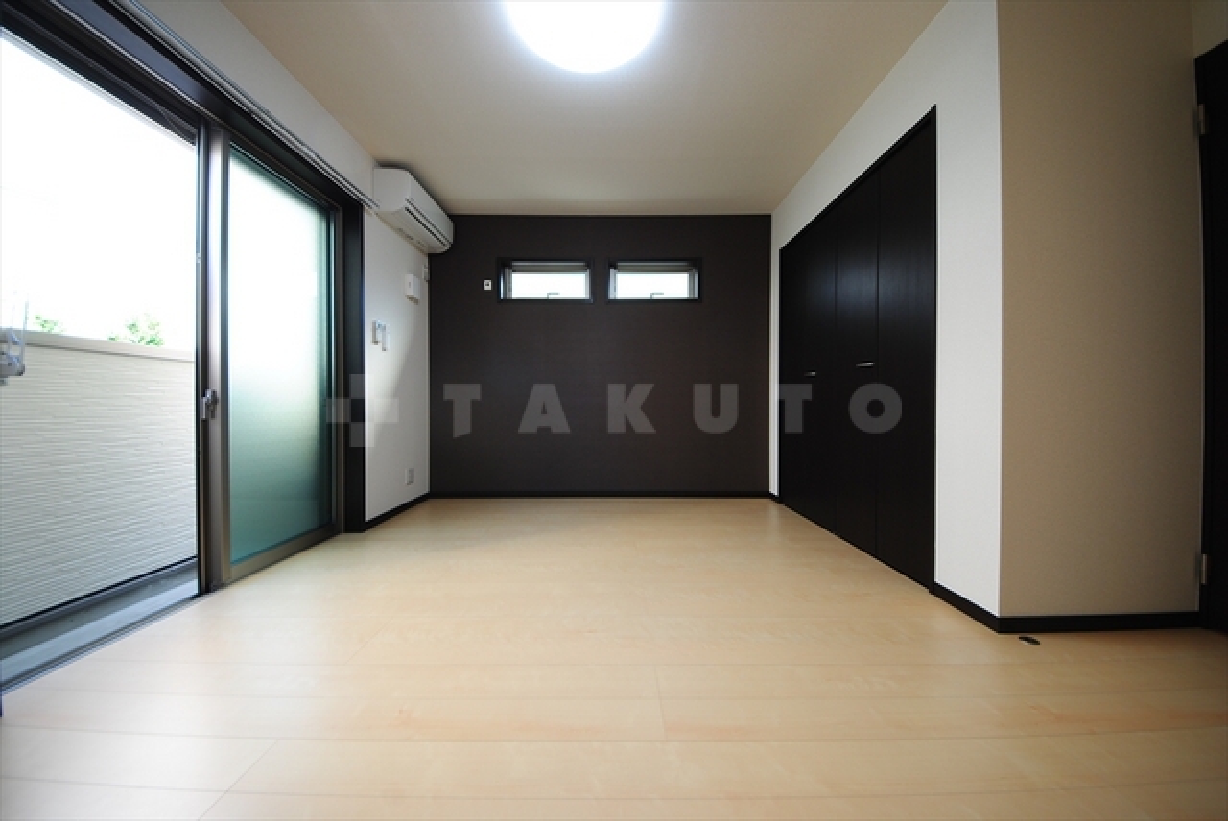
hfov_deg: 112.6
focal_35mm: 12
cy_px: 410
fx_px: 410
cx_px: 614
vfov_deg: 90.1
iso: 100
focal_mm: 8
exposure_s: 1/15
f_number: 4.5
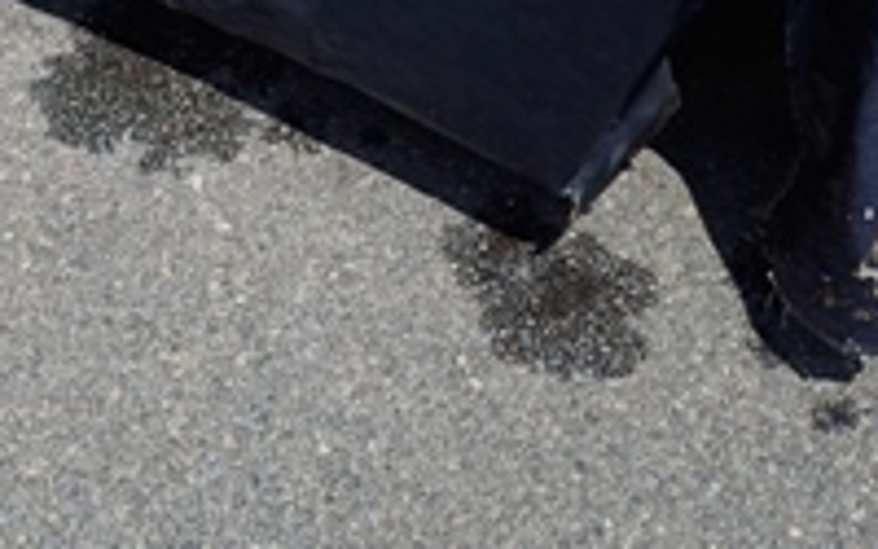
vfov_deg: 13.7
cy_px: -444
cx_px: 167
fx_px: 2034
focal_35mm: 85
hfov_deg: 24.0
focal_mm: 4.65
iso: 50
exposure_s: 1/1460
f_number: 1.8
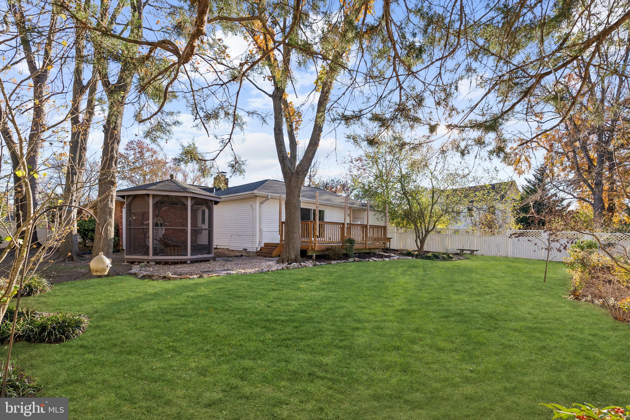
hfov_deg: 95.0
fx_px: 289
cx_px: 315
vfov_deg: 72.1
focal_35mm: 16
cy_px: 210
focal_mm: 16.5
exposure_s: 1/125
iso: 200
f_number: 6.3
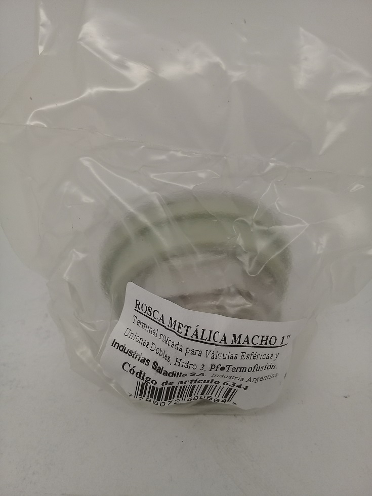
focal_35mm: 31
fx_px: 444
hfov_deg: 45.4
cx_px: 186
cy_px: 248
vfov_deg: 58.4
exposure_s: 1/106
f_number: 2.2
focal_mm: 3.3
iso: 50
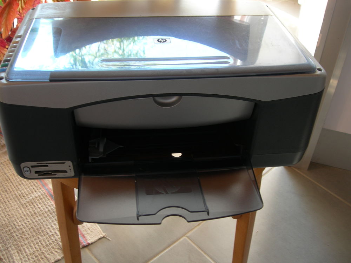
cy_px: 132
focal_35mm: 38
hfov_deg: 49.0
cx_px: 176
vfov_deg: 37.7
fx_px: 385
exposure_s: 1/50.3
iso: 50
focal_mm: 7.8
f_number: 2.8
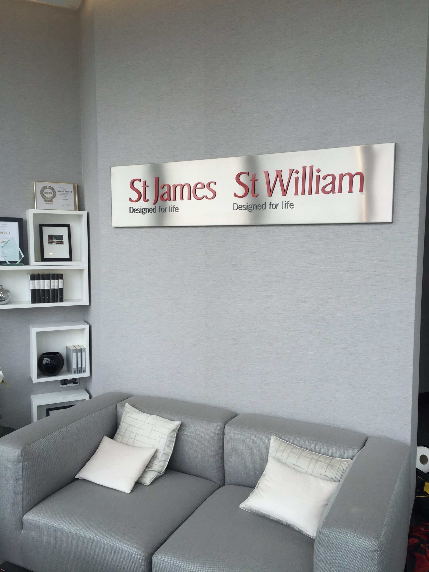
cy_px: 286
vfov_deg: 61.7
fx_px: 479
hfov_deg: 48.2
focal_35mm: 29
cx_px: 214
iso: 32
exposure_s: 1/306
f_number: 2.2
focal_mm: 4.15
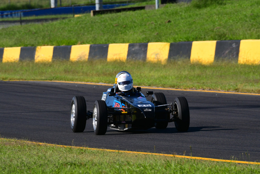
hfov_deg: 3.0
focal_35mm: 690
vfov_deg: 2.0
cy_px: 87
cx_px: 130
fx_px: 4985
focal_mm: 460
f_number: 13
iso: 500
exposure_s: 1/640
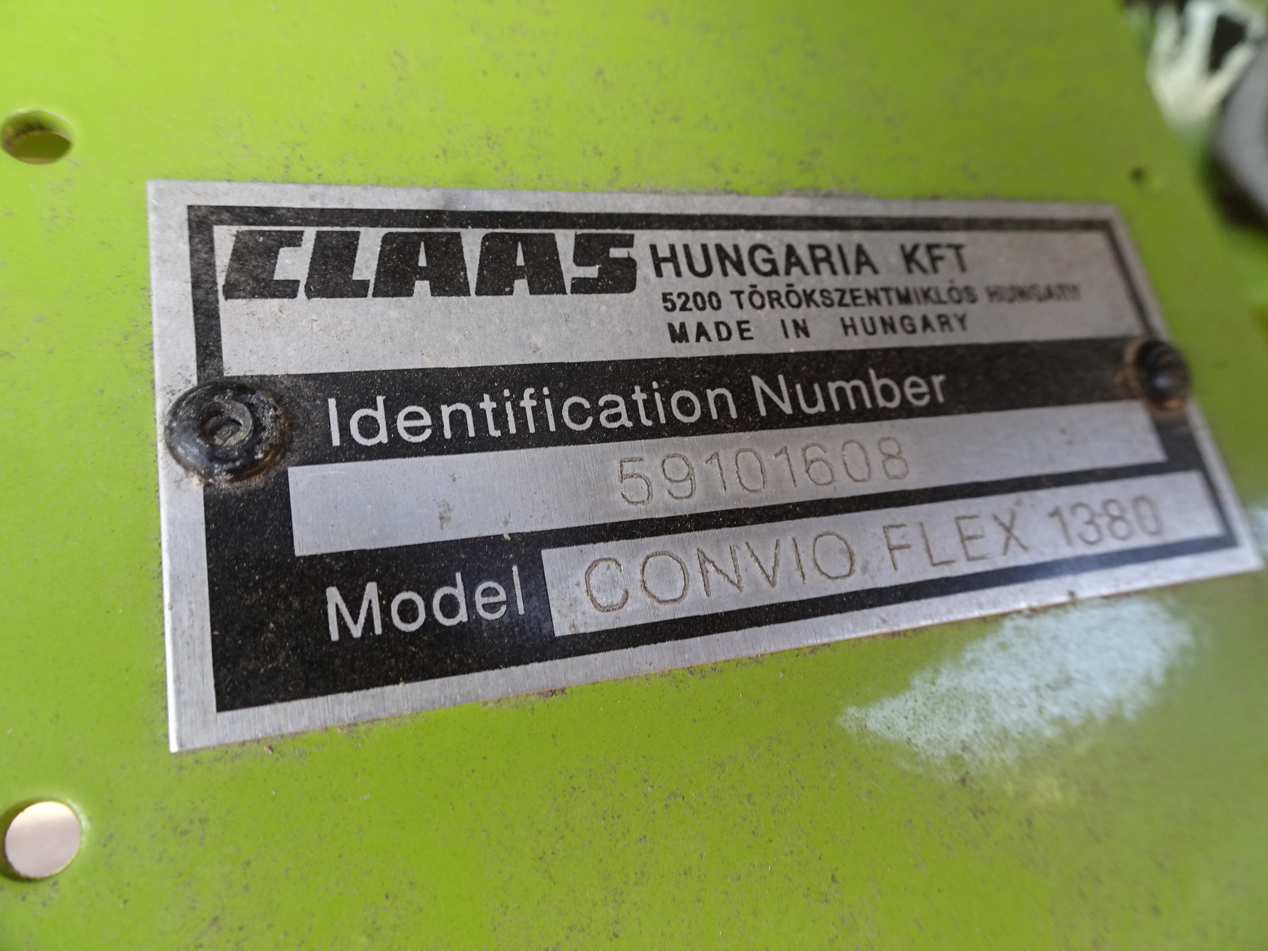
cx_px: 634
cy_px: 476
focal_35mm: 24
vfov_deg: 56.8
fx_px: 879
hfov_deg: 71.6
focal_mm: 4.1
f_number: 3.5
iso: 125
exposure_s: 1/30
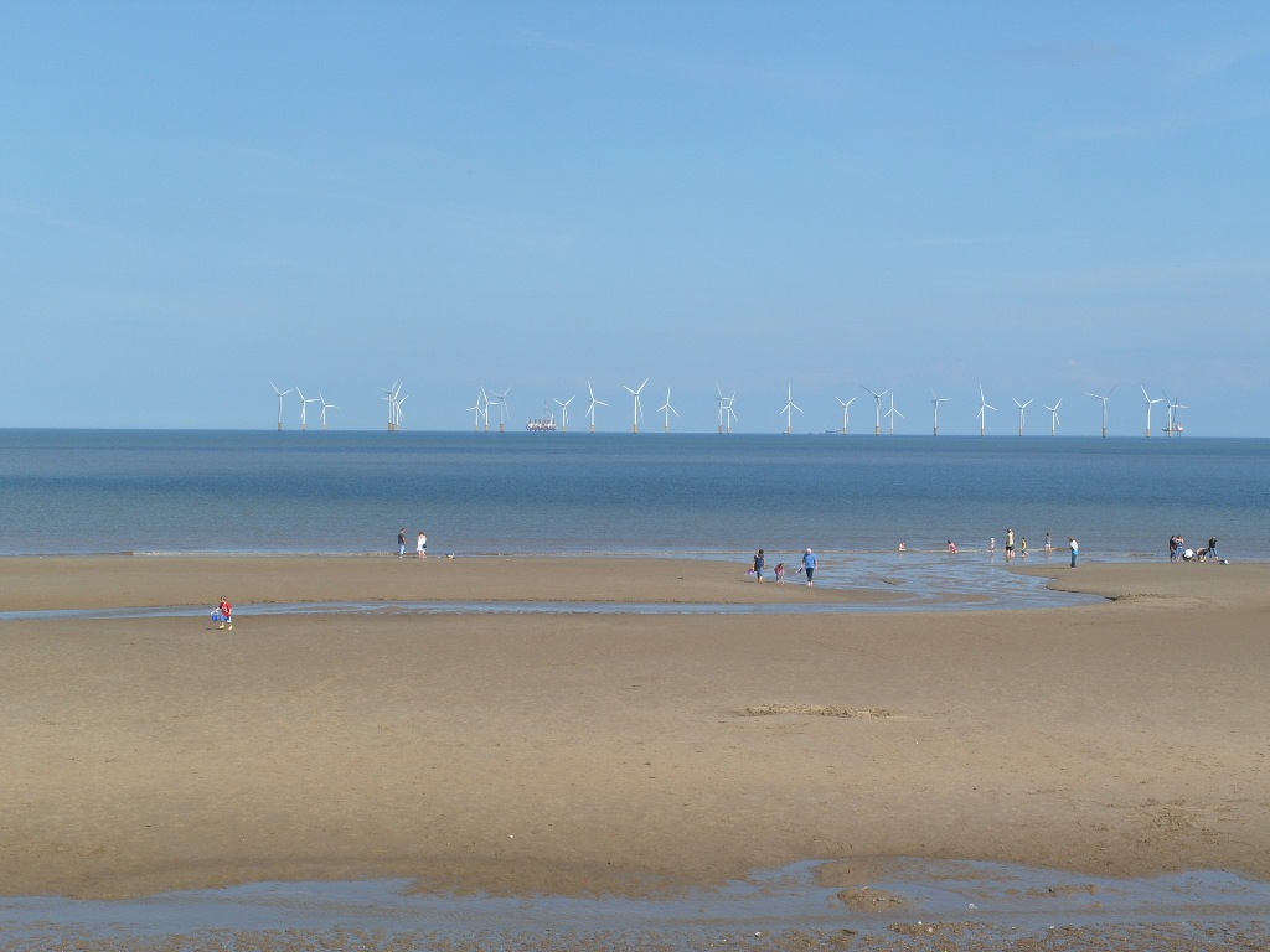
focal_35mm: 70
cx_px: 635
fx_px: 2568
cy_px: 476
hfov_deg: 27.8
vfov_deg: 21.0
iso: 80
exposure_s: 1/500
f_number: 6.6
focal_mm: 15.5
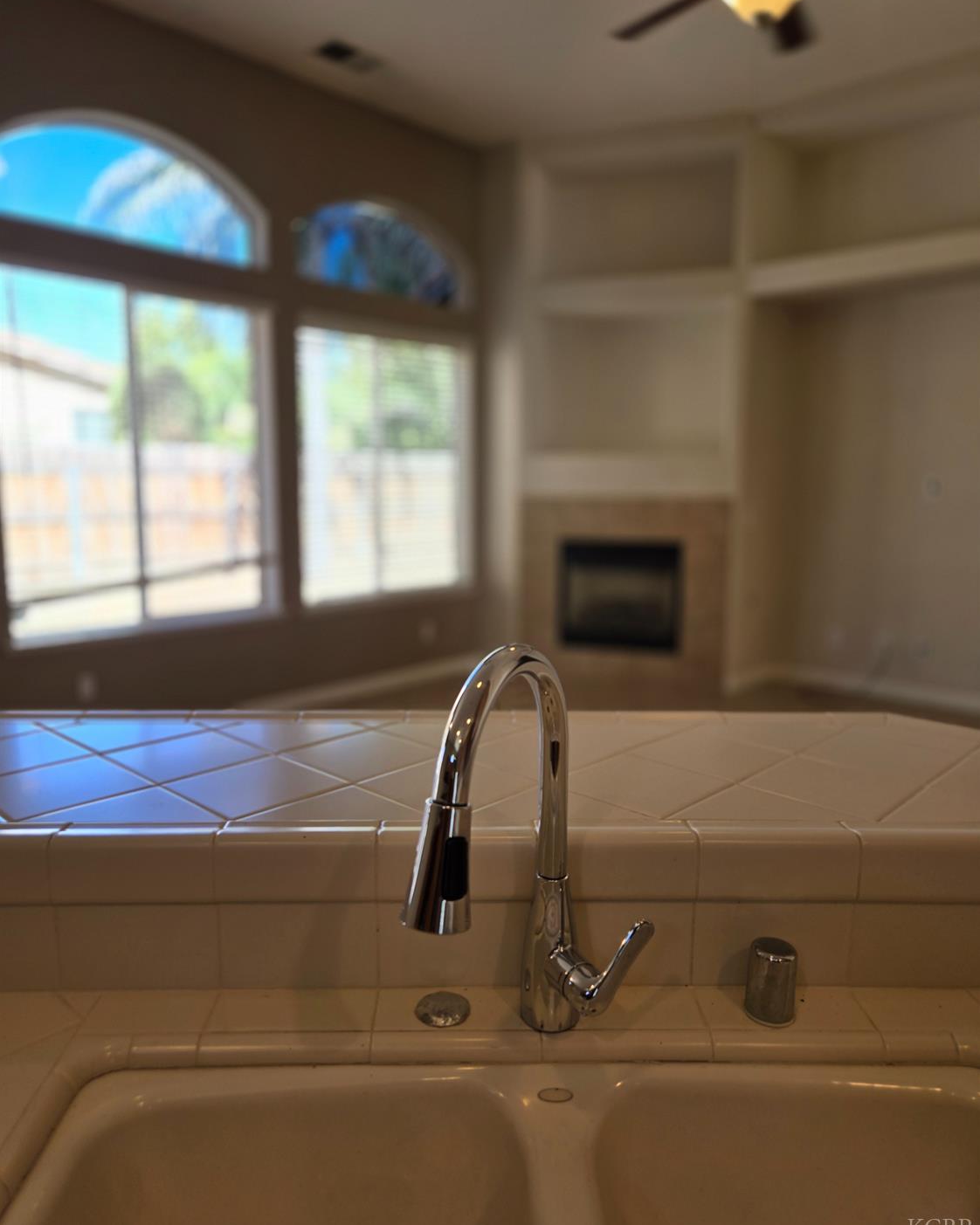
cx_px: 490
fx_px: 870
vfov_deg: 70.3
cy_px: 592
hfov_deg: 58.8
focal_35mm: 24
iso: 32
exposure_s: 1/120
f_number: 1.8
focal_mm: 5.4
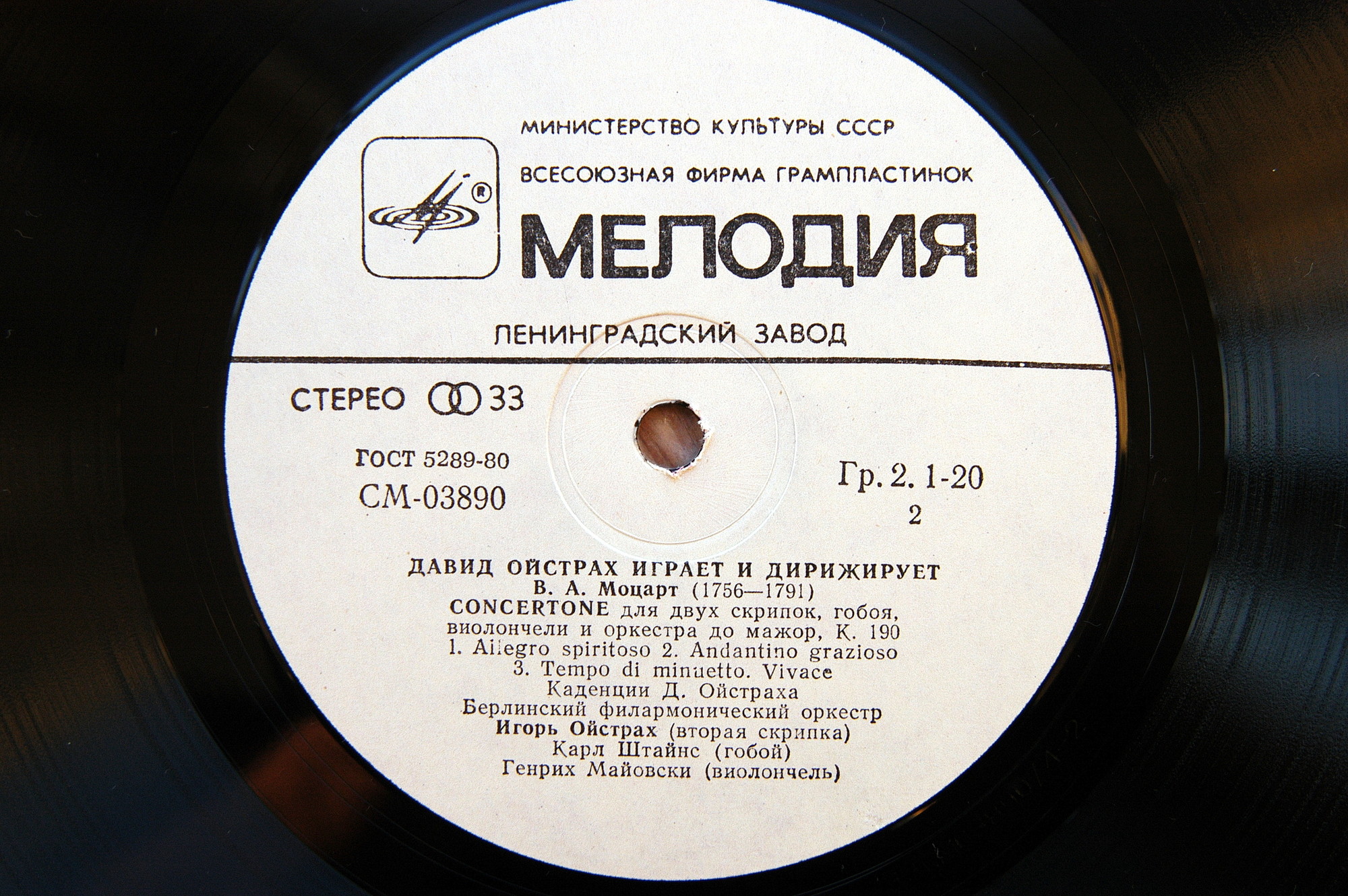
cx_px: 674
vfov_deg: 25.7
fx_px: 1964
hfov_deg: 37.9
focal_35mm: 52
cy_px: 448
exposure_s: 1/80
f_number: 4.5
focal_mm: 35
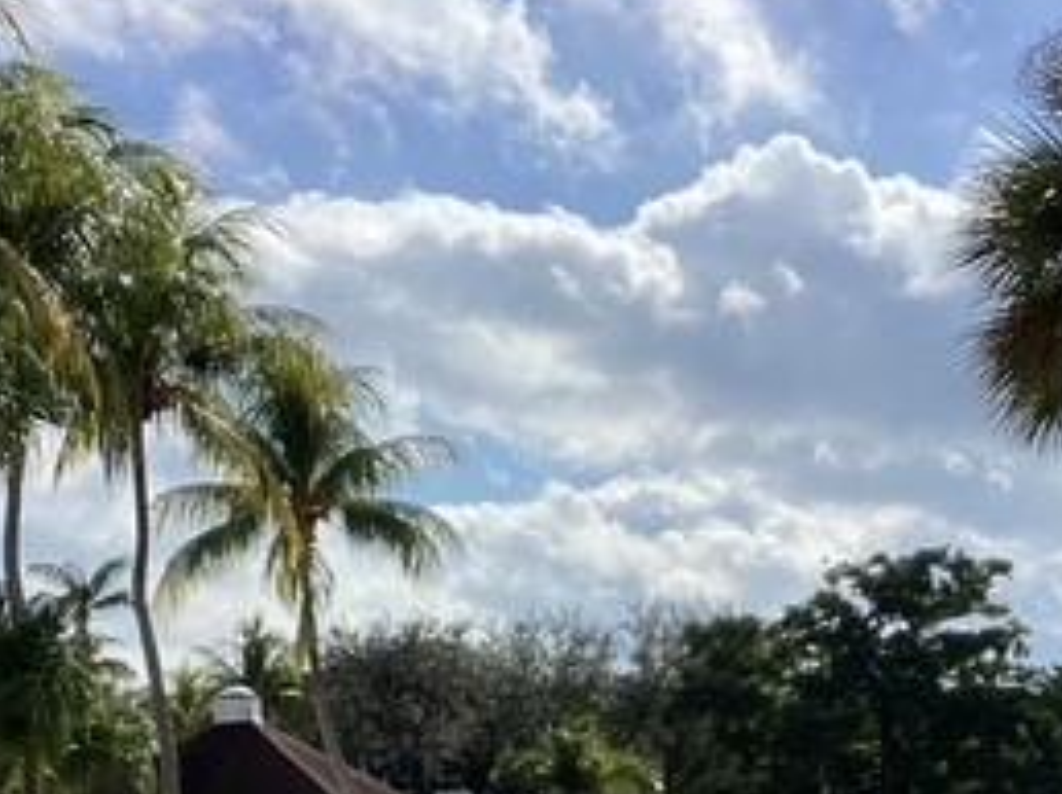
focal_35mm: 77
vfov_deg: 18.4
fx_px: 2360
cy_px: 864
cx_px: 486
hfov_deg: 25.4
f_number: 2.4
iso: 25
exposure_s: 1/2037
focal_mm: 3.3
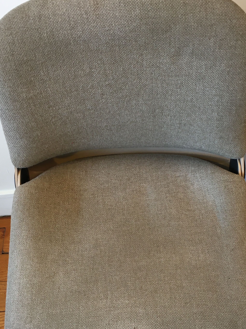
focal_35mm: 43
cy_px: 192
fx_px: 407
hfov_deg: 33.6
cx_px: 128
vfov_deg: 43.7
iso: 50
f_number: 2.2
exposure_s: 1/30
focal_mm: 4.15
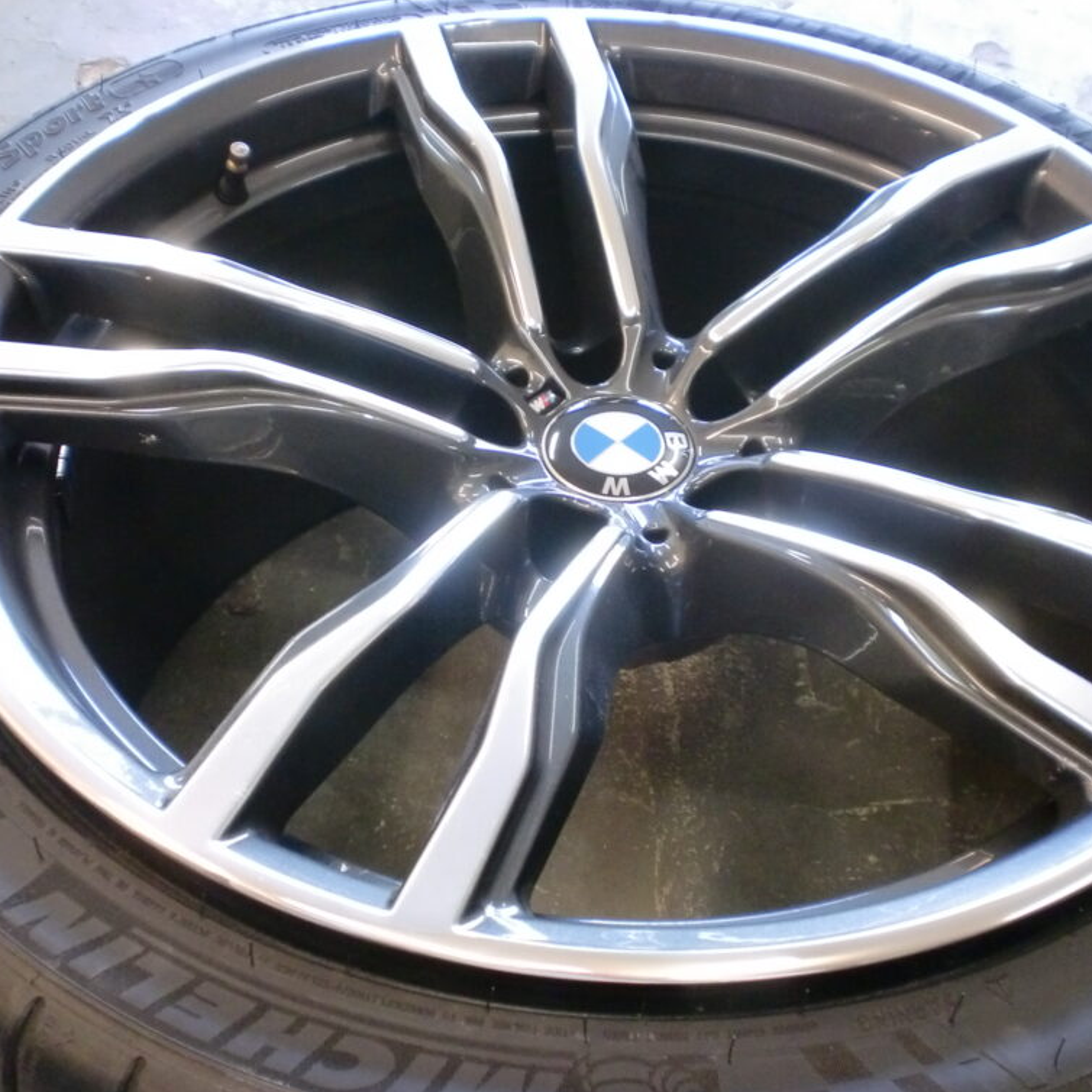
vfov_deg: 40.0
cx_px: 591
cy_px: 539
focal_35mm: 42
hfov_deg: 40.0
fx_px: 1499
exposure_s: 1/30
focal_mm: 6.3
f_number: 3.1
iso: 400
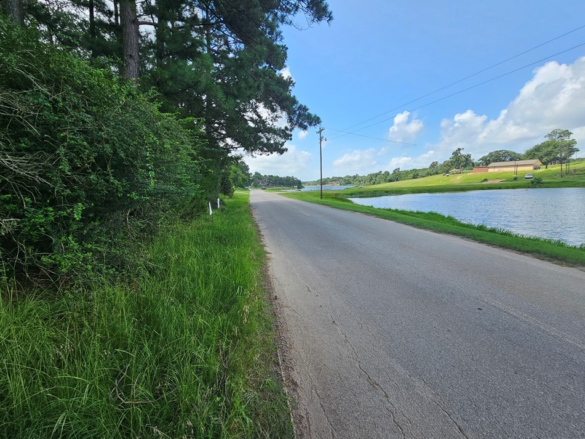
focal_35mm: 14
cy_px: 216
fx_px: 237
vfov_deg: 85.7
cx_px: 289
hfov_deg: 102.1
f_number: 2.2
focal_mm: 2.2
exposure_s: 1/878
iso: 50
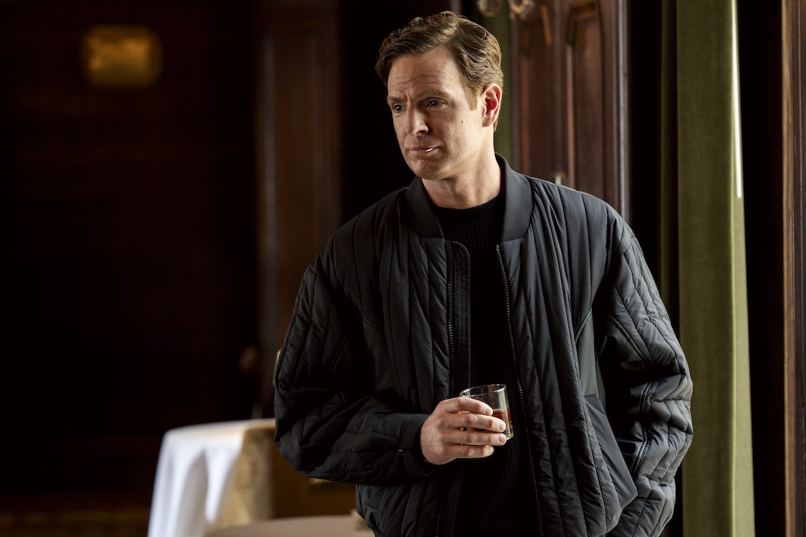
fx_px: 2977
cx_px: 403
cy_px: 268
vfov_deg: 10.3
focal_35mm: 133
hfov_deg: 15.4
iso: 2000
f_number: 2.8
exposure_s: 1/250
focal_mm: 89
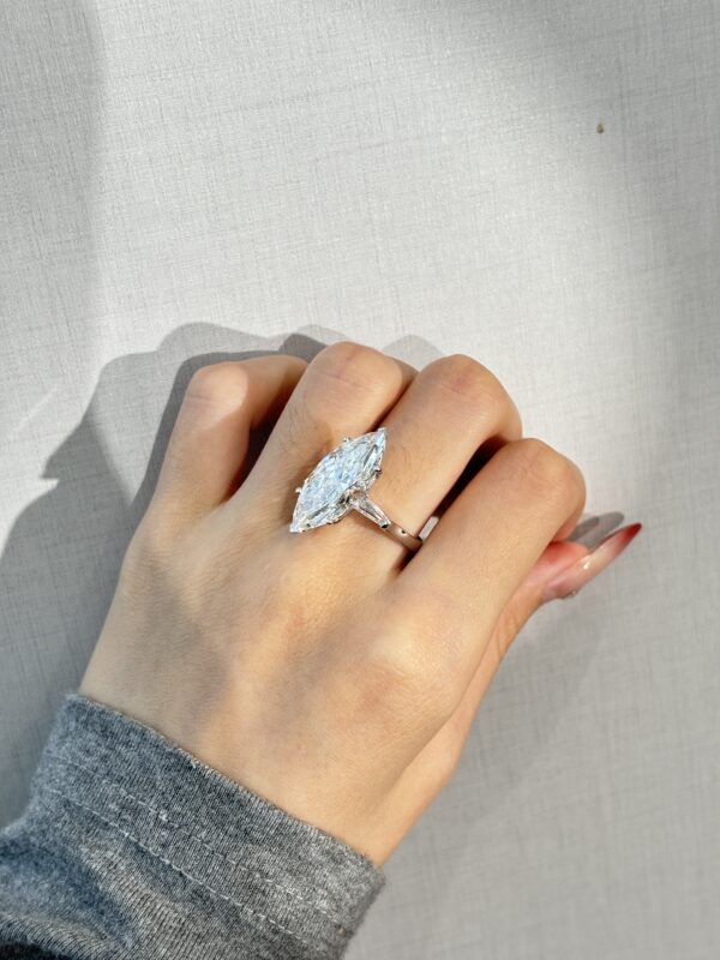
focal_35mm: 52
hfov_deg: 28.0
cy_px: 480
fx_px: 1442
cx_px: 360
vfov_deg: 36.8
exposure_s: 1/121
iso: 50
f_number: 1.6
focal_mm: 5.96
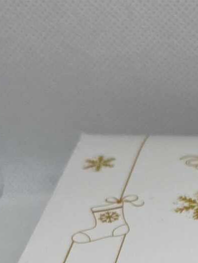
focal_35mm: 126
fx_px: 961
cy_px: 308
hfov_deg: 11.0
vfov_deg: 15.1
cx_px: 360
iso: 32
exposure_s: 1/250
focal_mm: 4.25
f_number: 1.8
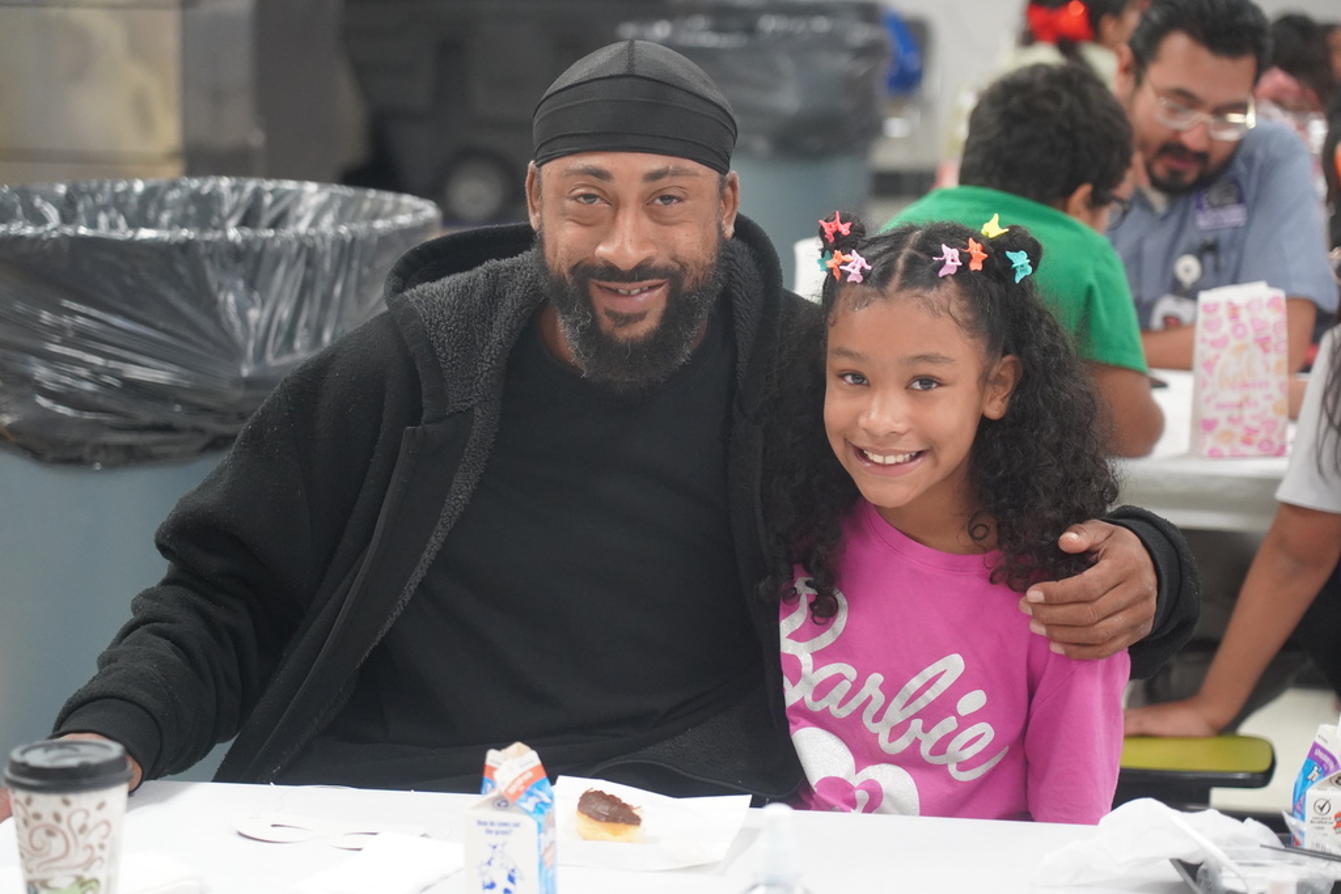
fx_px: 3912
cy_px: 447
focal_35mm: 105
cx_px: 670
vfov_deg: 13.0
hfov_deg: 19.5
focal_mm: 105
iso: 6400
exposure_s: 1/160
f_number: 4
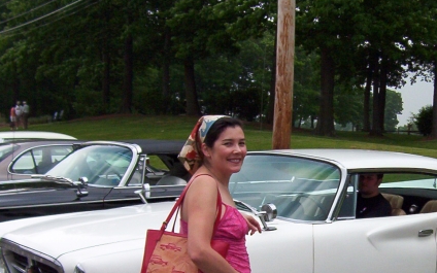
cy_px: 195
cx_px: 325
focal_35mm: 65
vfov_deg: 19.9
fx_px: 774
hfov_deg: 31.0
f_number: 2.76
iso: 100
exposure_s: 1/697
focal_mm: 5.54
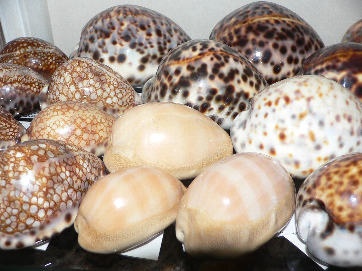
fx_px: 366
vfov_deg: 40.7
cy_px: 136
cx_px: 181
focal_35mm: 35
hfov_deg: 52.6
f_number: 2.8
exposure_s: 1/60
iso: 100
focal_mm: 4.6
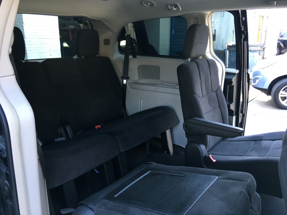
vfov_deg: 48.2
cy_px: 108
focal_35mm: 29
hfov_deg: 61.7
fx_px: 240
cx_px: 144
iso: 32
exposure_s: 1/30
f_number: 2.2
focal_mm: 4.15
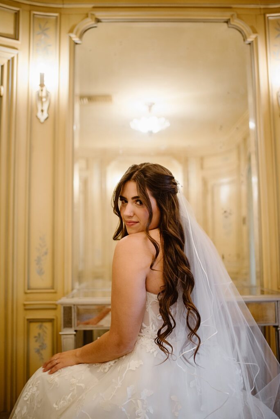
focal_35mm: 35
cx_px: 140
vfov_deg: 54.4
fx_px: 408
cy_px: 210
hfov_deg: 37.9
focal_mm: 35
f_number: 2
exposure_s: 1/200
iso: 1000
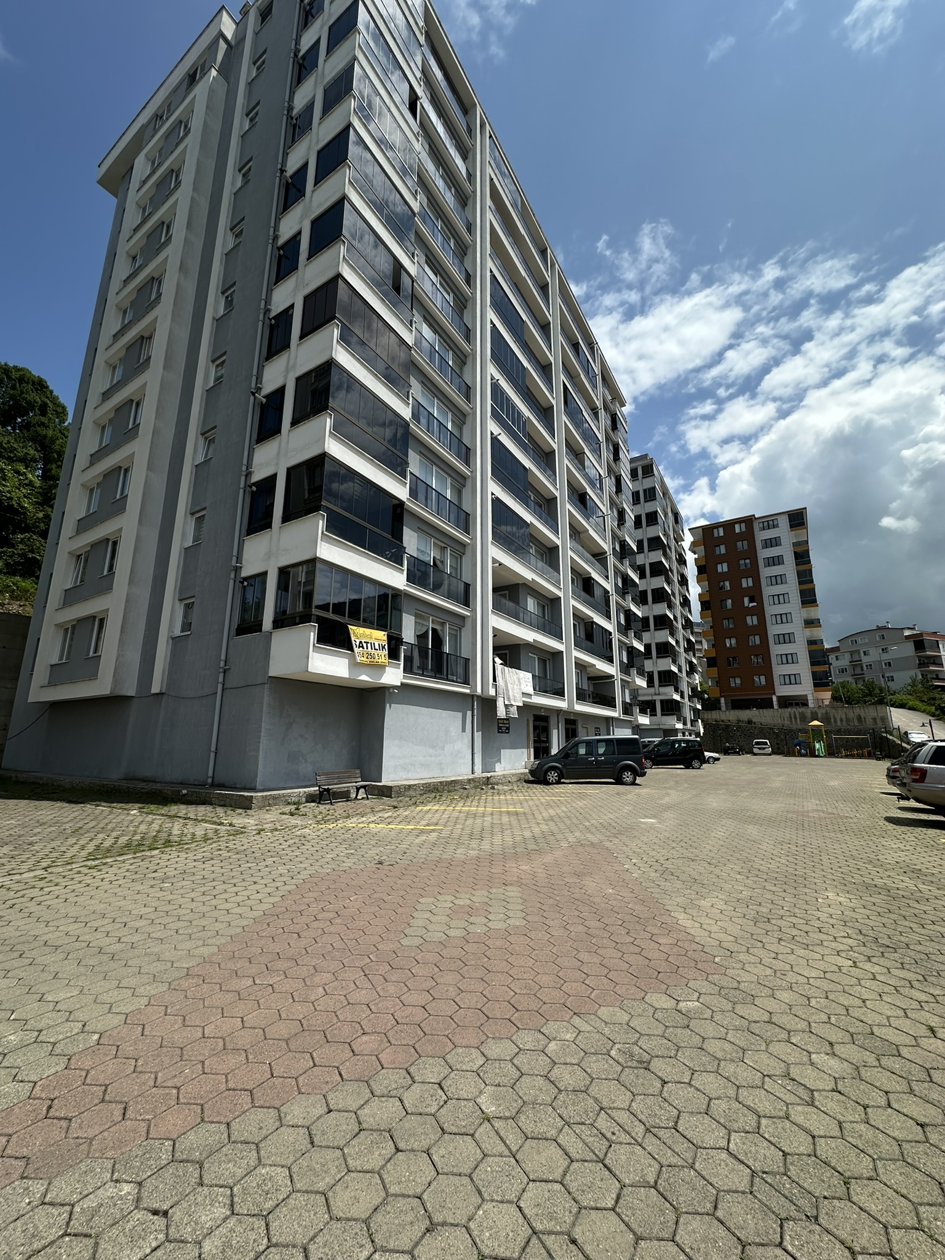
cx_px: 472
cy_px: 630
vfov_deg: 102.1
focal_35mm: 14
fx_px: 510
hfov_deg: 85.7
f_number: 2.2
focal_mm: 2.22
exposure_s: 1/4464
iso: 50
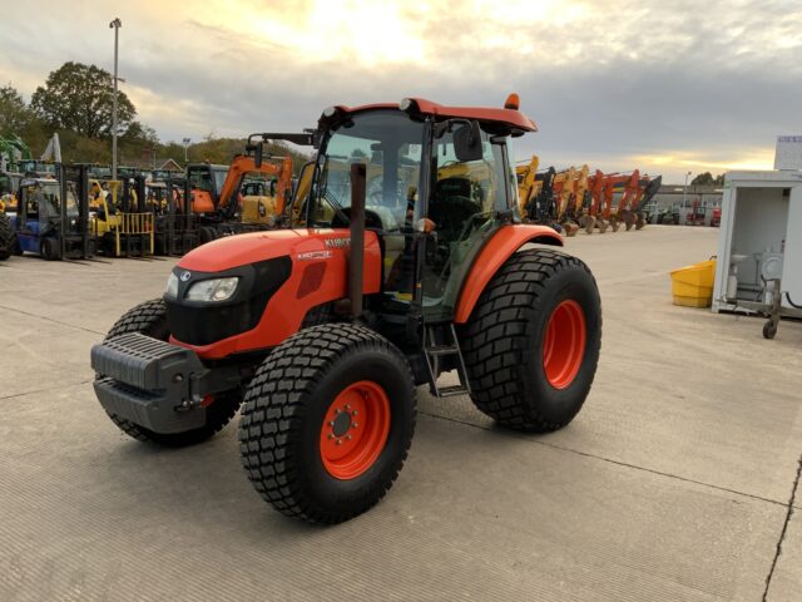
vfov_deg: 48.2
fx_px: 672
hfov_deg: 61.7
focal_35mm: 29
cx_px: 401
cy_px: 301
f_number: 1.8
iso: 16
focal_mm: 3
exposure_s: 1/135
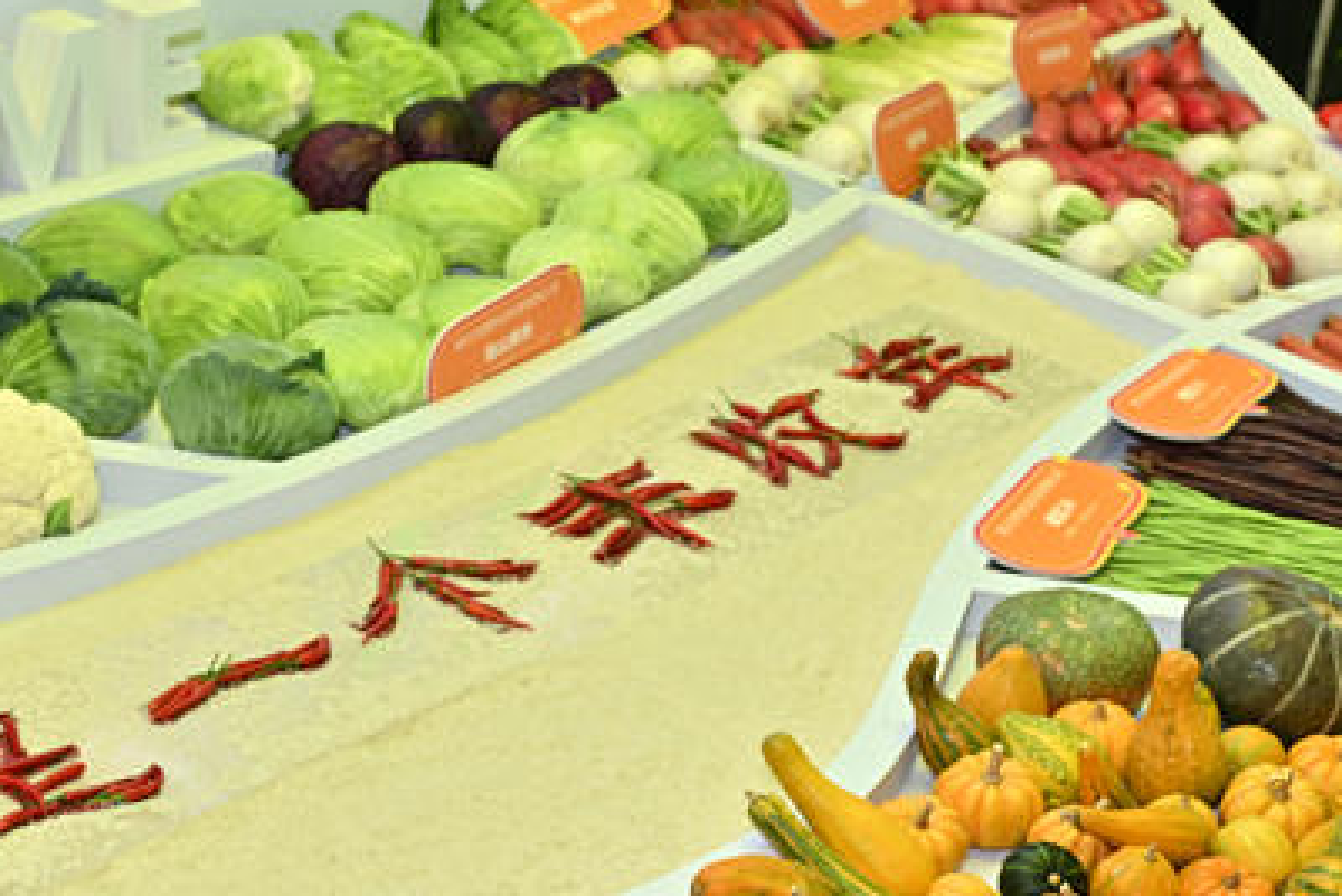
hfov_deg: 28.9
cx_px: 389
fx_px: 2573
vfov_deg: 19.3
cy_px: 851
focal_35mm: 69
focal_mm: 34.5
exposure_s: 1/125
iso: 800
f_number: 4.5
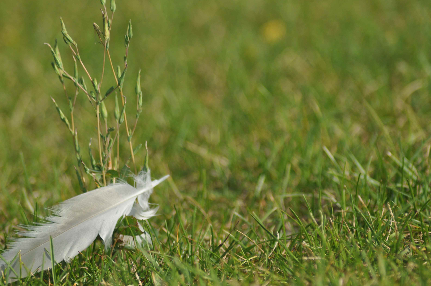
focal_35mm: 328
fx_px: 3922
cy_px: 134
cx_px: 204
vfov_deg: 4.2
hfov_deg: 6.3
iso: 250
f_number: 5
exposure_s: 1/1600
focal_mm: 190
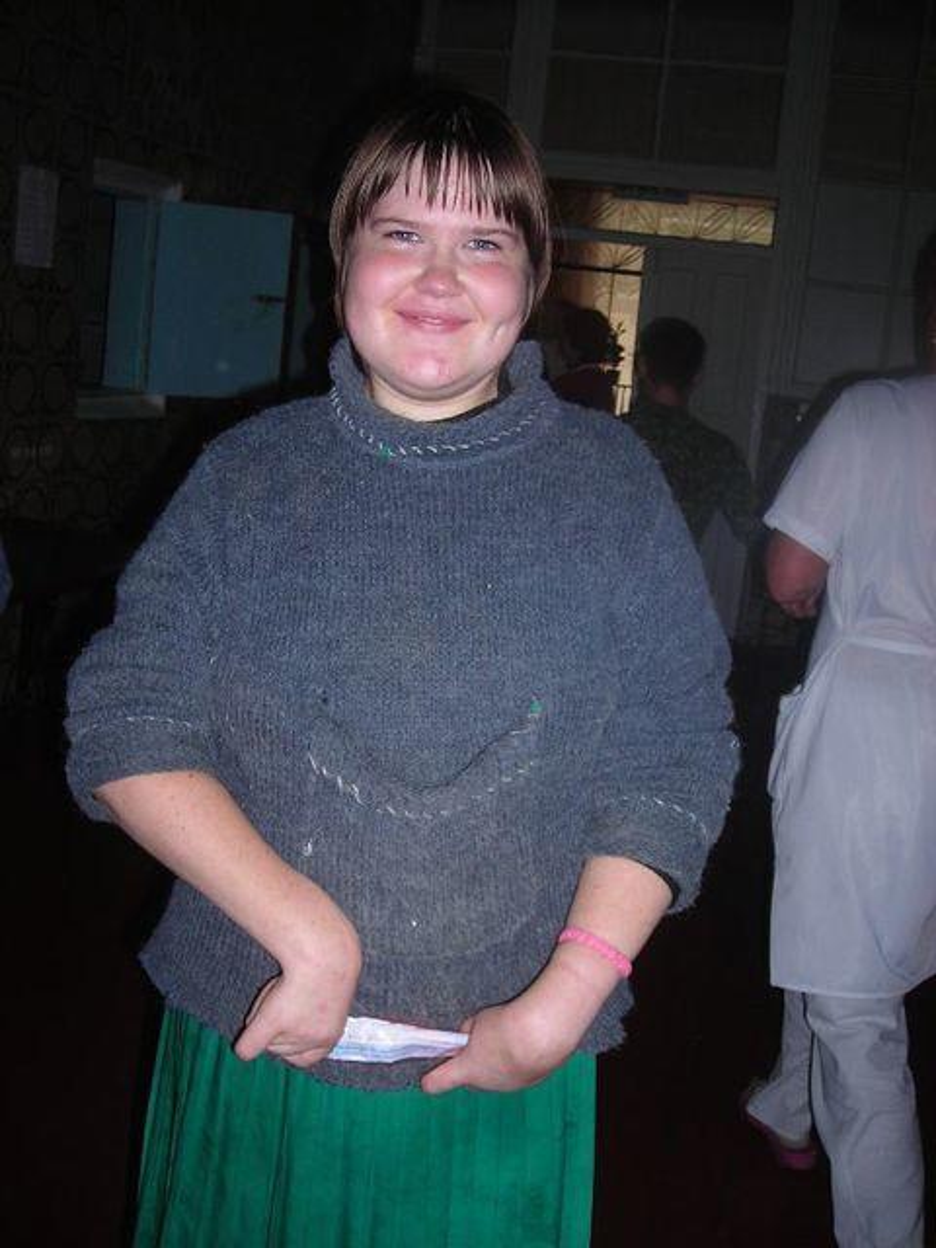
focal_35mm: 38
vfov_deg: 49.0
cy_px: 624
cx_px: 468
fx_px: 1370
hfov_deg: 37.7
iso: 65
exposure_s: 1/60.1
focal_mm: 6.3
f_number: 3.2
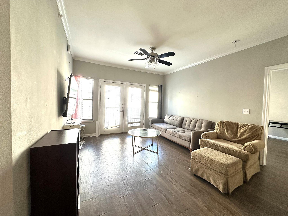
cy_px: 108
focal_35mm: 14
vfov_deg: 85.7
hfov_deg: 102.1
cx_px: 144
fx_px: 116
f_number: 2.2
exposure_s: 1/99
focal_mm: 2.22
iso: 160
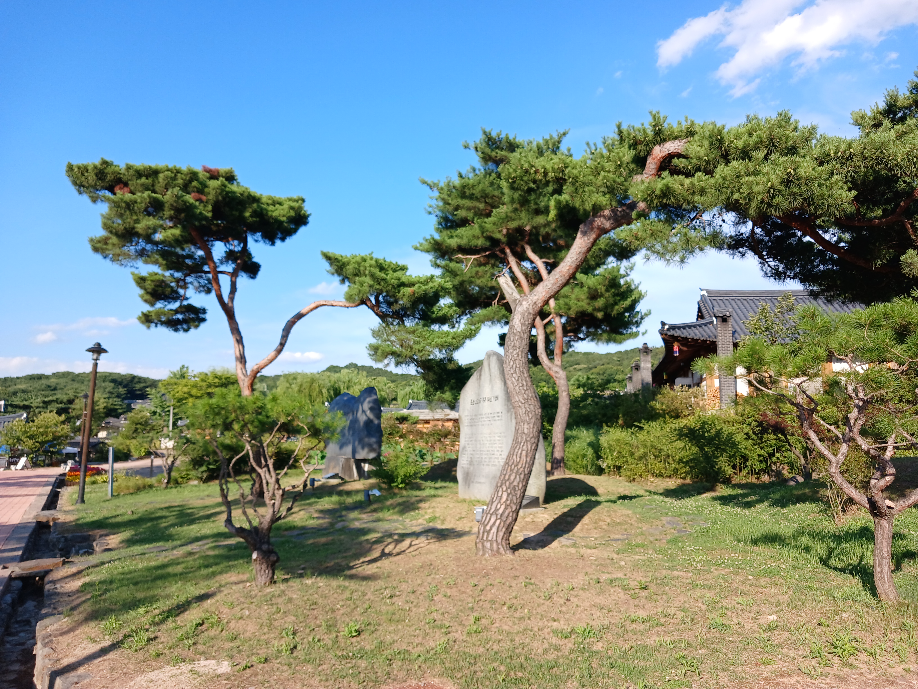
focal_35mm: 27
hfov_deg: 65.3
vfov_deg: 51.4
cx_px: 459
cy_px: 344
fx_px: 716
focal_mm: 4
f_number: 1.8
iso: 20
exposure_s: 1/328
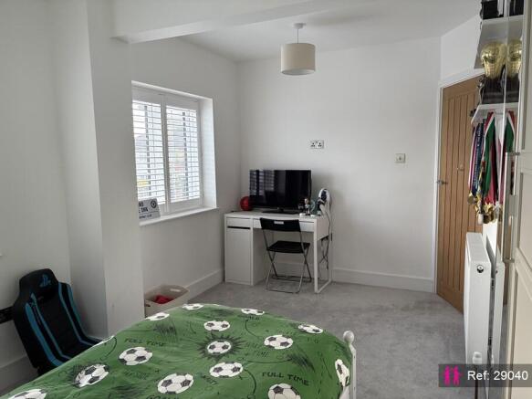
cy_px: 200
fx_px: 400
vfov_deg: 53.0
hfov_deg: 67.3
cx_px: 266
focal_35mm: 26
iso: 160
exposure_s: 1/60
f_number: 1.6
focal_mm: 5.96
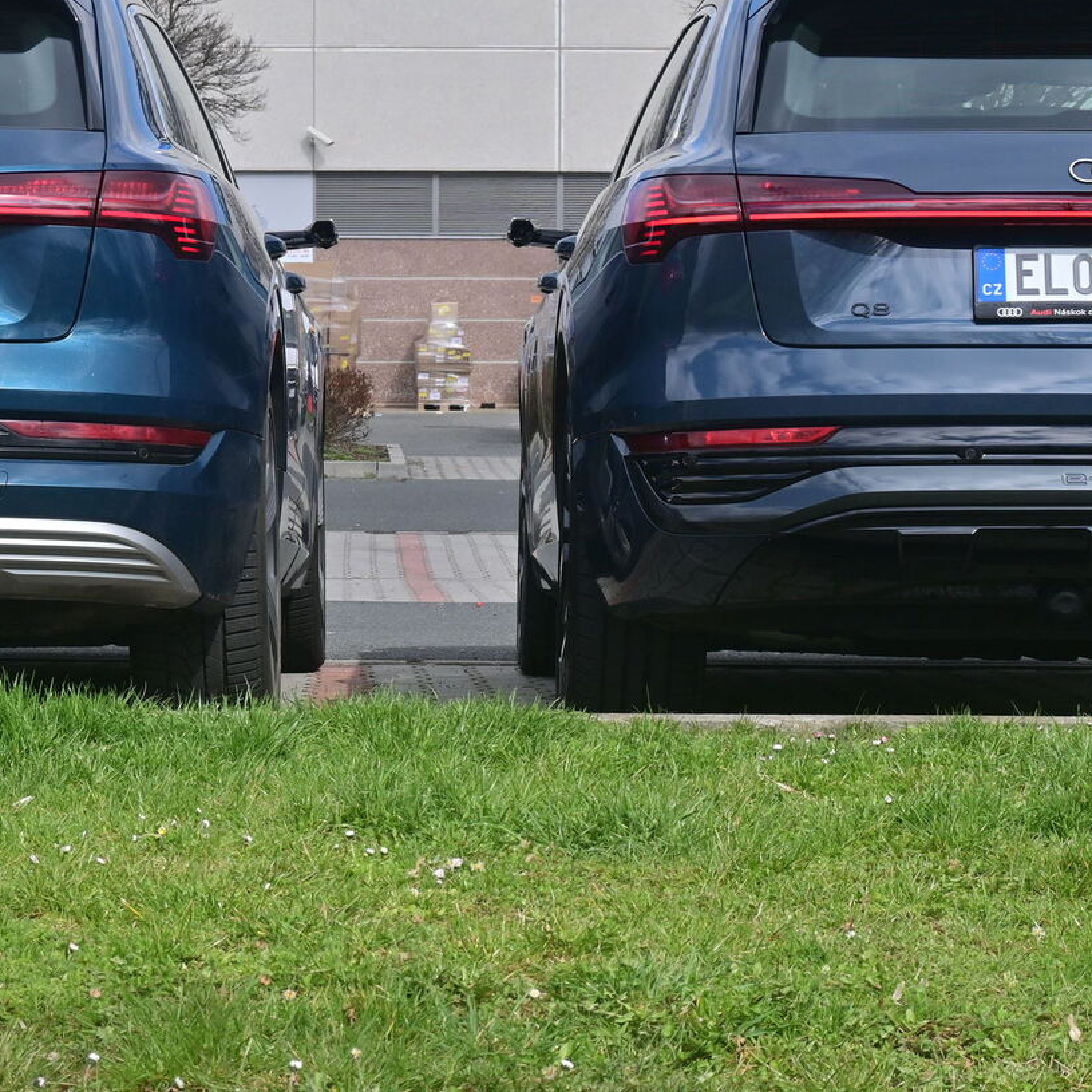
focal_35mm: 123
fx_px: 4390
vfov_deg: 14.2
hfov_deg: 14.2
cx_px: 383
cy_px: 559
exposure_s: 1/320
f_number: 9
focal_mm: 41
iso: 100
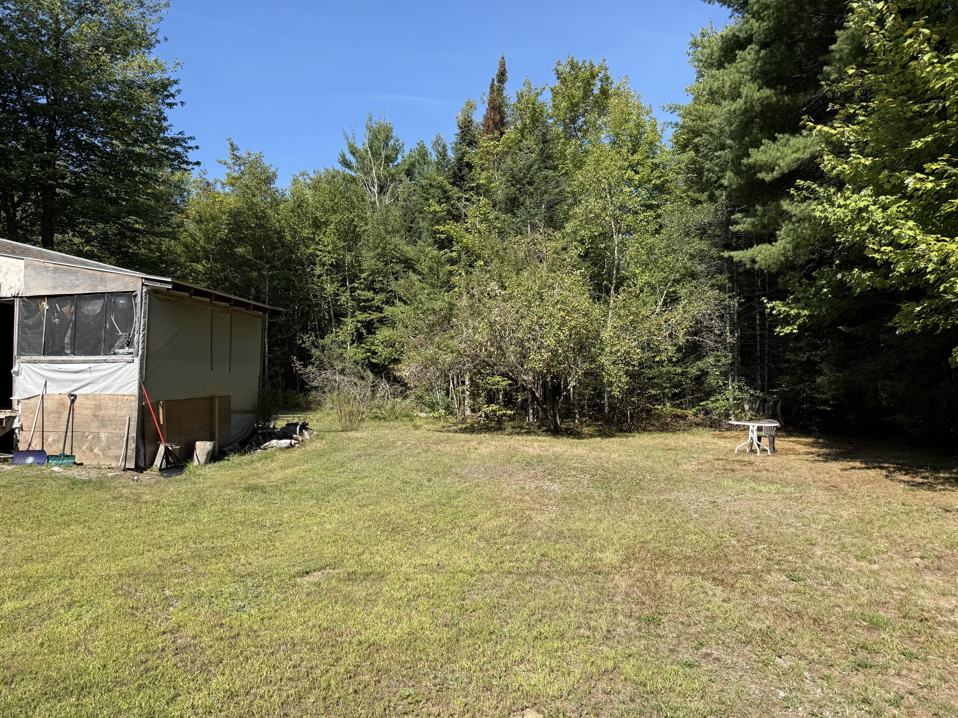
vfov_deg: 56.8
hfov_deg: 71.6
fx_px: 664
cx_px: 479
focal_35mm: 24
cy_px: 359
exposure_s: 1/2611
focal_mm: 6.76
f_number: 1.78
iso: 80
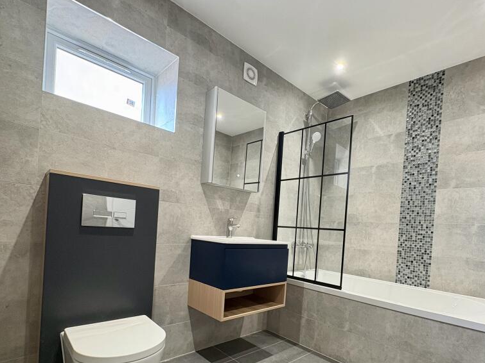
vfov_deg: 67.3
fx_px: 266
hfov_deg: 83.8
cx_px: 287
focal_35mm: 19
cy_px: 234
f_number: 2.2
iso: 250
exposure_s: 1/50
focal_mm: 2.22
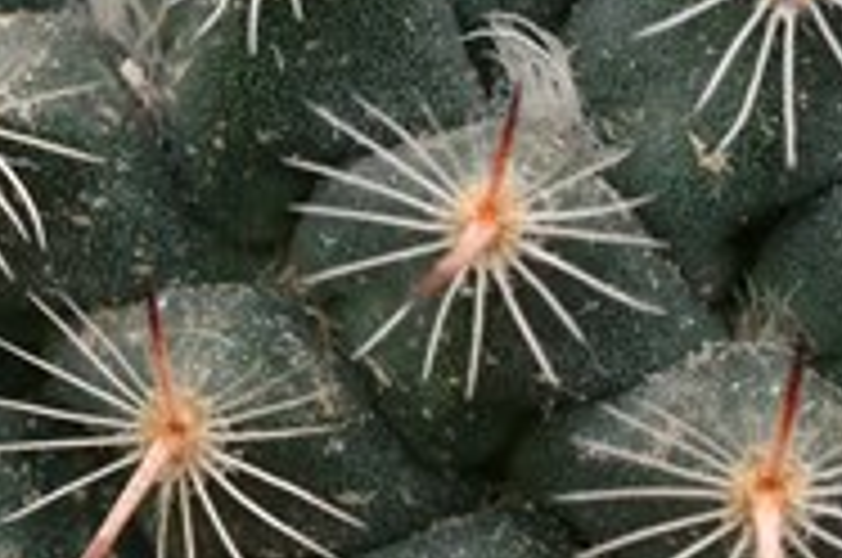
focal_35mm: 577
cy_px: -454
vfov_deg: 2.4
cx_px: 747
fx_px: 13472
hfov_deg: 3.6
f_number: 16
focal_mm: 90
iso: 800
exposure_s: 1/160
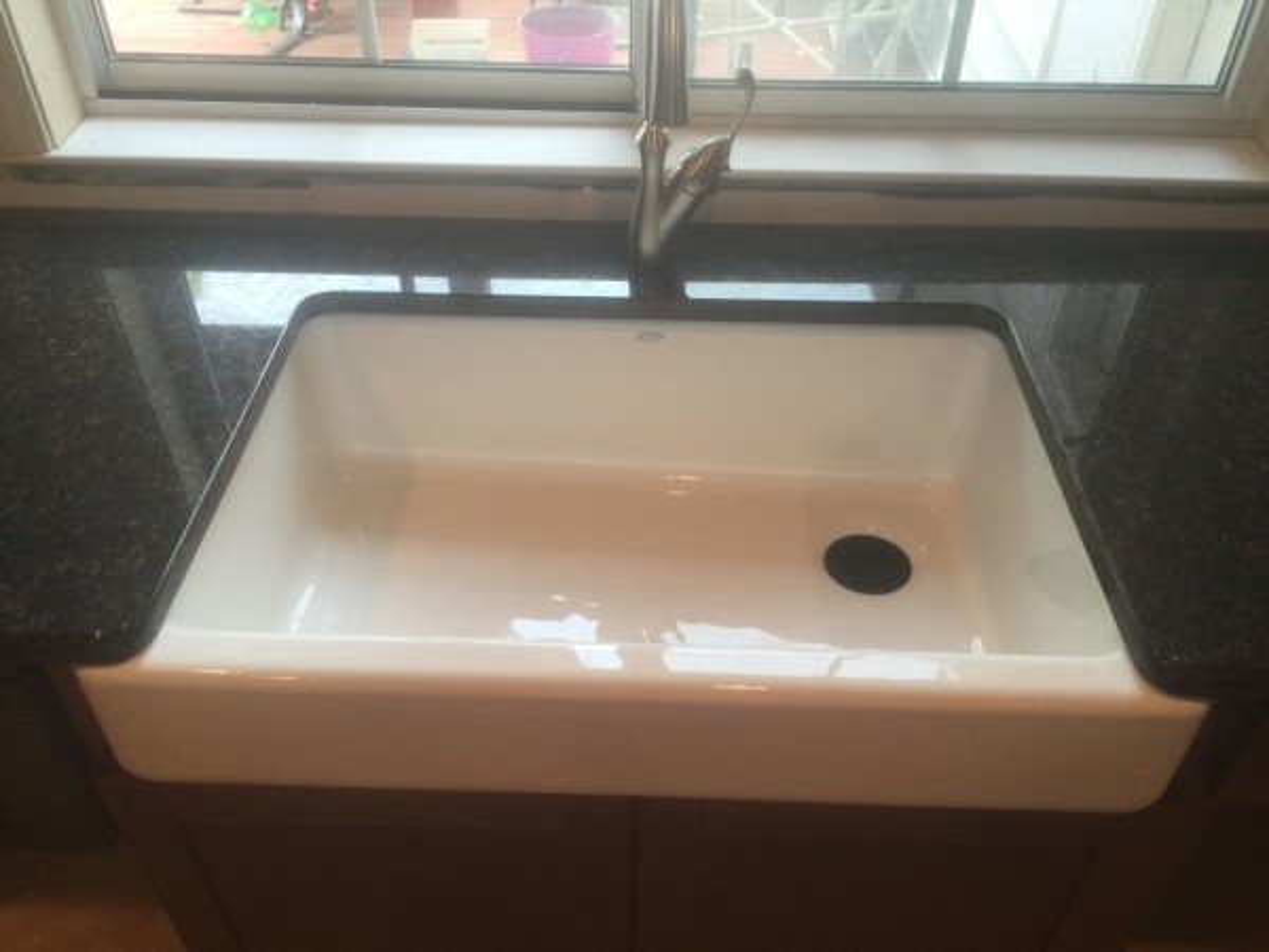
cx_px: 634
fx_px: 1063
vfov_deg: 48.2
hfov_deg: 61.7
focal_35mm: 29
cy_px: 476
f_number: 2.2
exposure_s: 1/40
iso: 32
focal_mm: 4.15
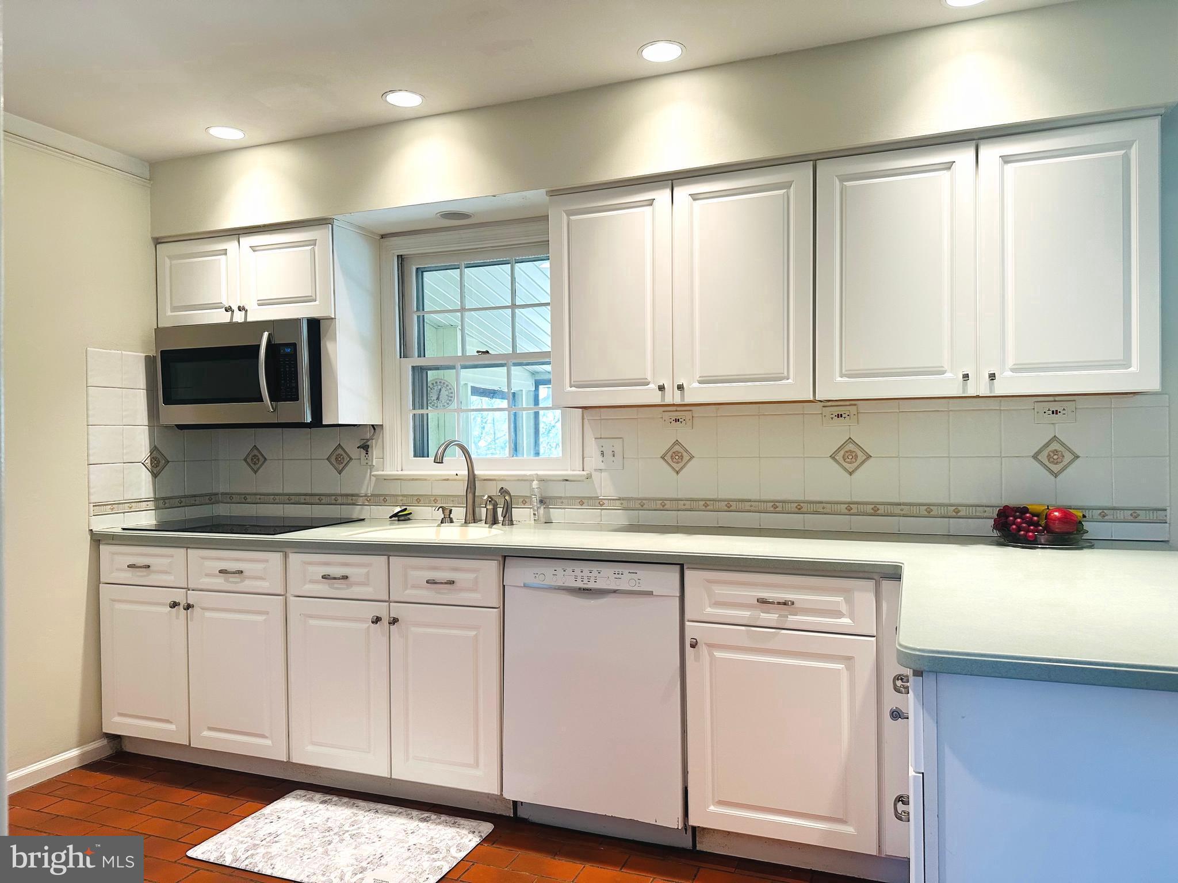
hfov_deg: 71.6
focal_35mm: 24
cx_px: 589
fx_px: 817
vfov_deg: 56.8
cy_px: 442
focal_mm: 6.86
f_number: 1.78
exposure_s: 1/120
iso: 160
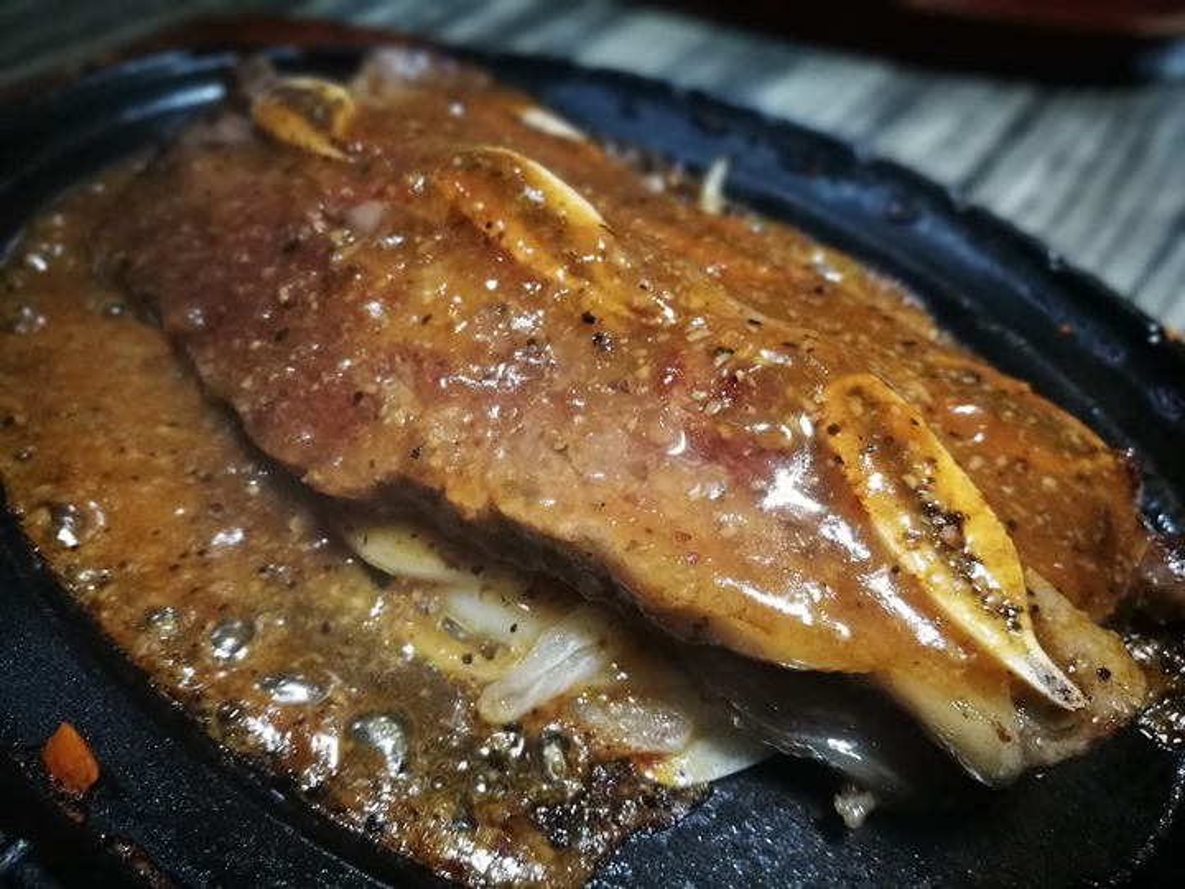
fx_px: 924
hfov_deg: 65.3
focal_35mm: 27
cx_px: 592
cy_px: 444
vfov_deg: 51.4
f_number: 4
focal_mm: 4.5
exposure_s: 1/20
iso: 640
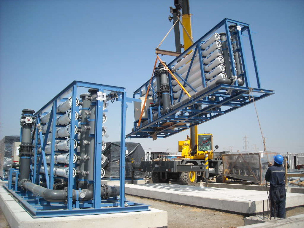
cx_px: 152
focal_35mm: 35
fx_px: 307
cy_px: 114
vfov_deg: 40.7
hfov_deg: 52.6
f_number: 5.6
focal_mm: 5.7
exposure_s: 1/296
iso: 64
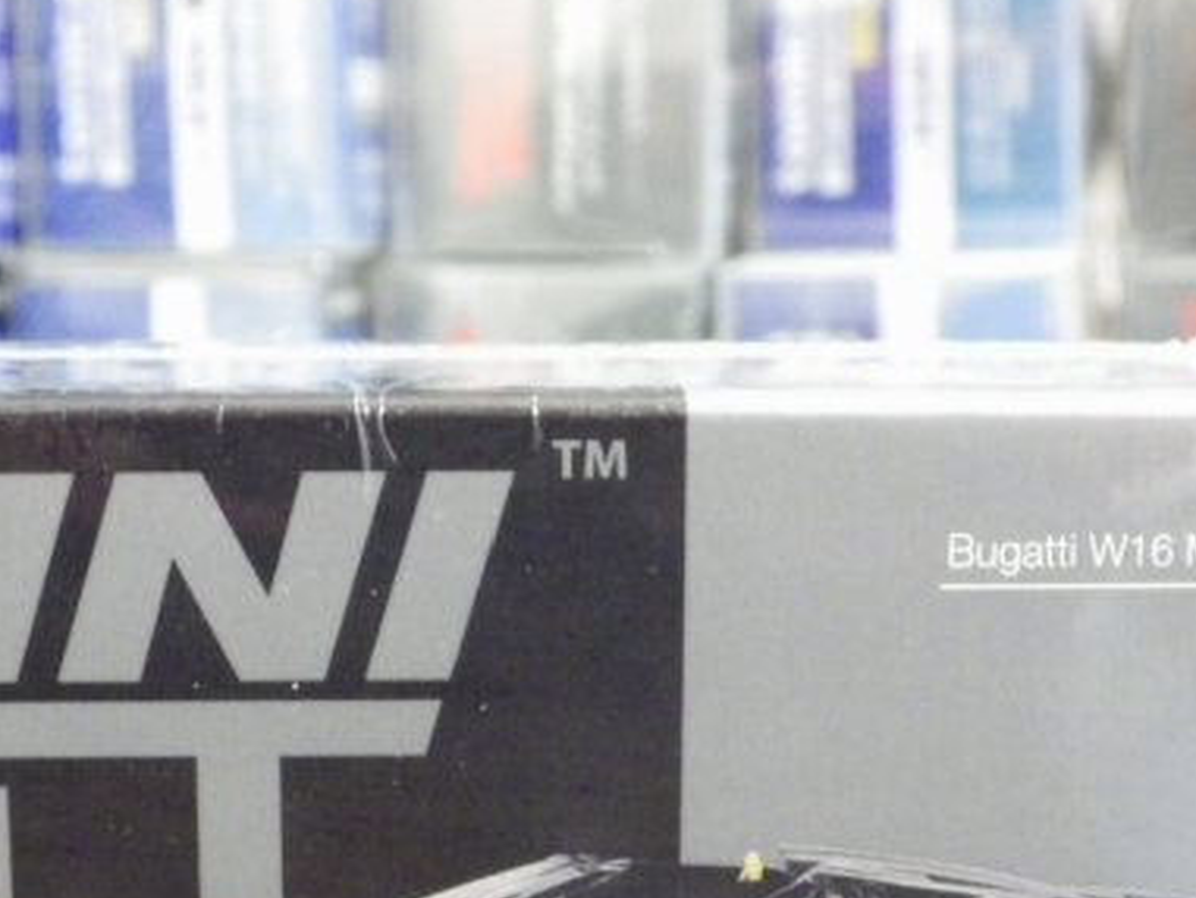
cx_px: 493
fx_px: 2903
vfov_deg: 17.4
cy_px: 732
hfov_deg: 23.2
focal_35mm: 84
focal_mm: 9
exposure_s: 1/20
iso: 1600
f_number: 3.8
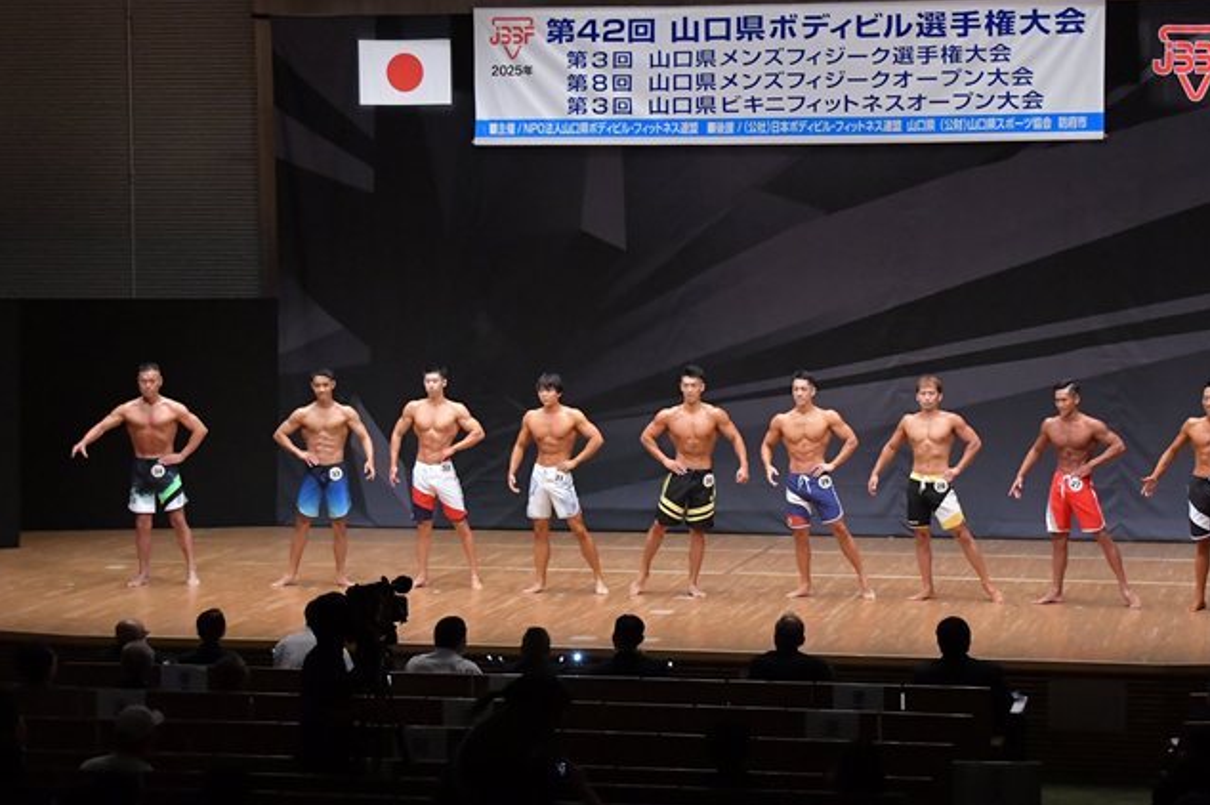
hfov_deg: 23.1
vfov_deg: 15.5
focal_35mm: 88
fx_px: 2956
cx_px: 677
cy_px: 395
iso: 6400
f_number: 5.6
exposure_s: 1/400
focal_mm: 48
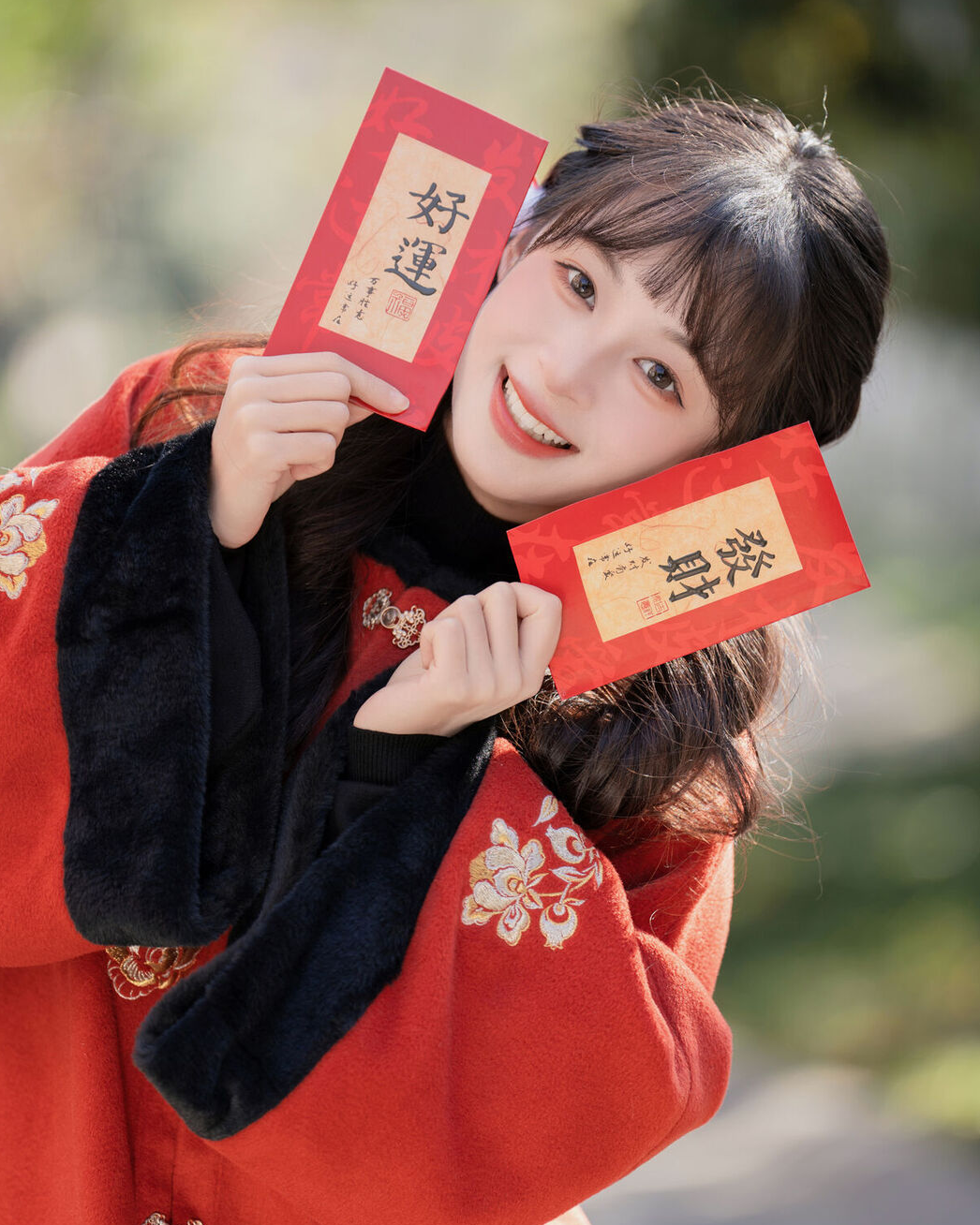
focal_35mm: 226
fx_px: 8196
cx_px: 489
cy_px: 567
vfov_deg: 8.6
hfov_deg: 6.8
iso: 200
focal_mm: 200
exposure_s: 1/320
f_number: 2.8
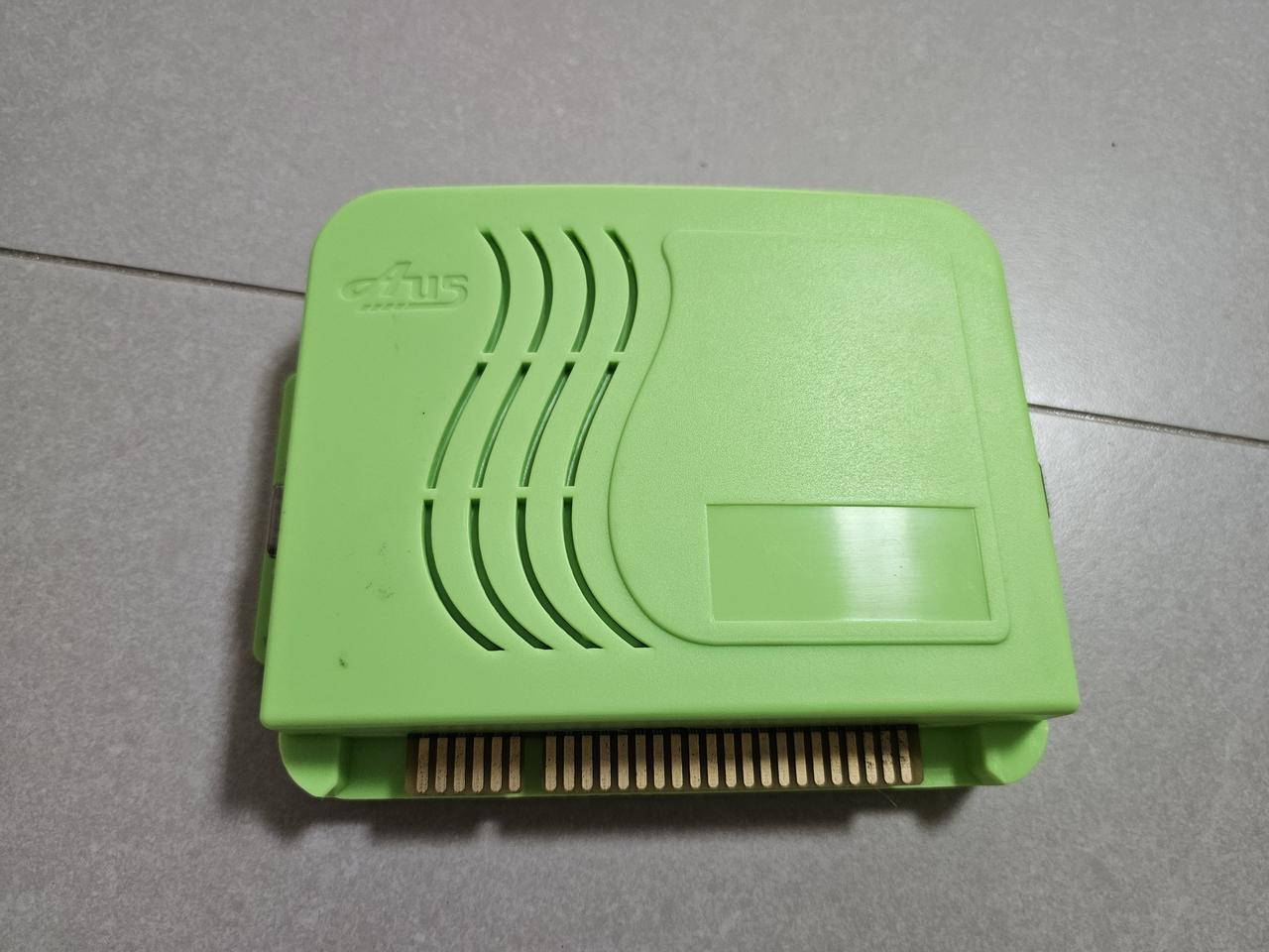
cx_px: 634
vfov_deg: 58.9
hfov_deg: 73.9
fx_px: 843
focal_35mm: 23
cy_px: 476
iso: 200
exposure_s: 1/120
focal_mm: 6.3
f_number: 1.7
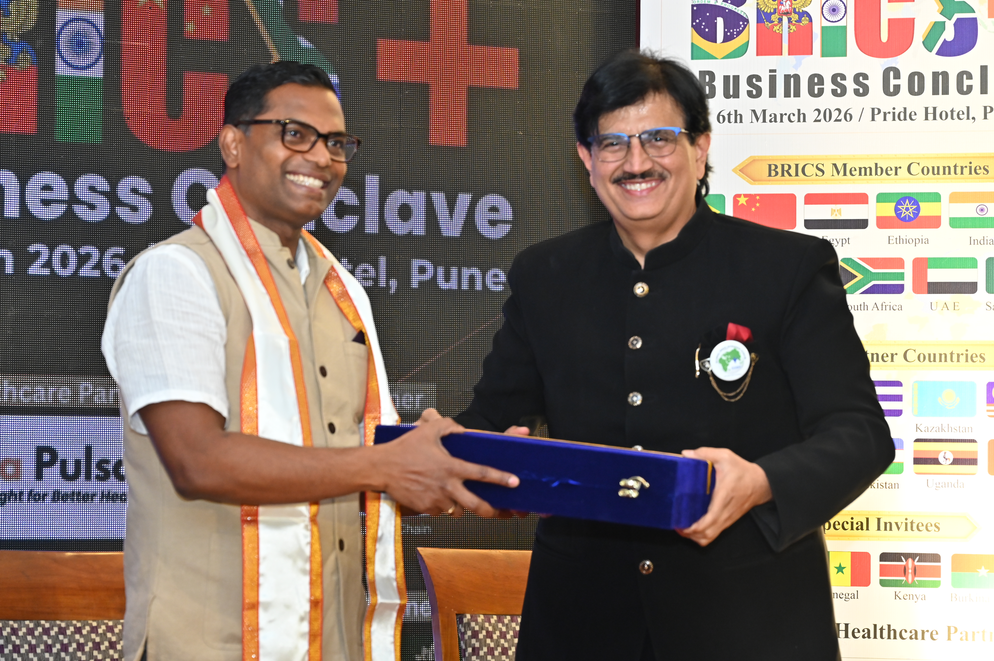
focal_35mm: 96
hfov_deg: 21.3
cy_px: 330
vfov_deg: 14.2
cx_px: 497
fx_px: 2649
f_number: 5.6
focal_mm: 96
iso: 1600
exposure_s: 1/160
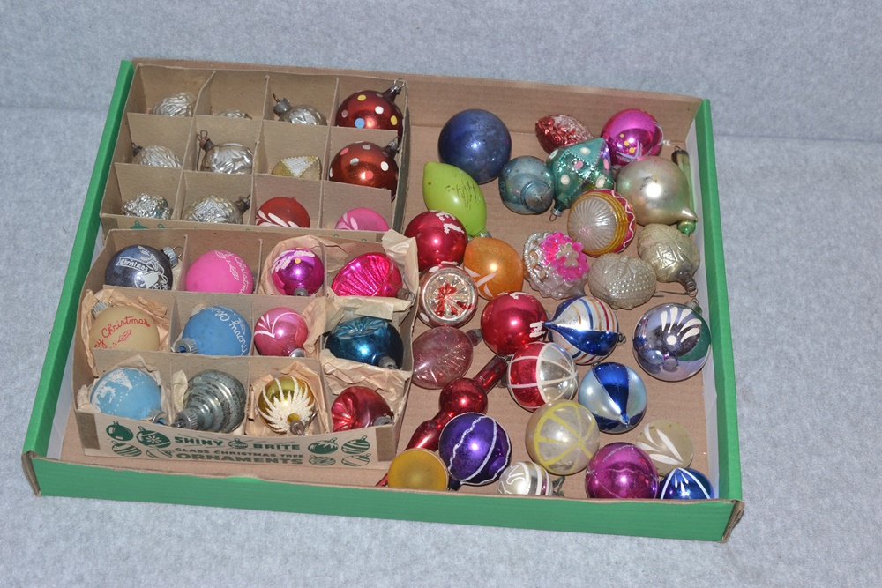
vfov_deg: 22.6
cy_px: 294
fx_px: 1470
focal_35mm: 60
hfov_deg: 33.4
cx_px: 441
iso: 100
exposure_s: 1/60
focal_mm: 40
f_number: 8
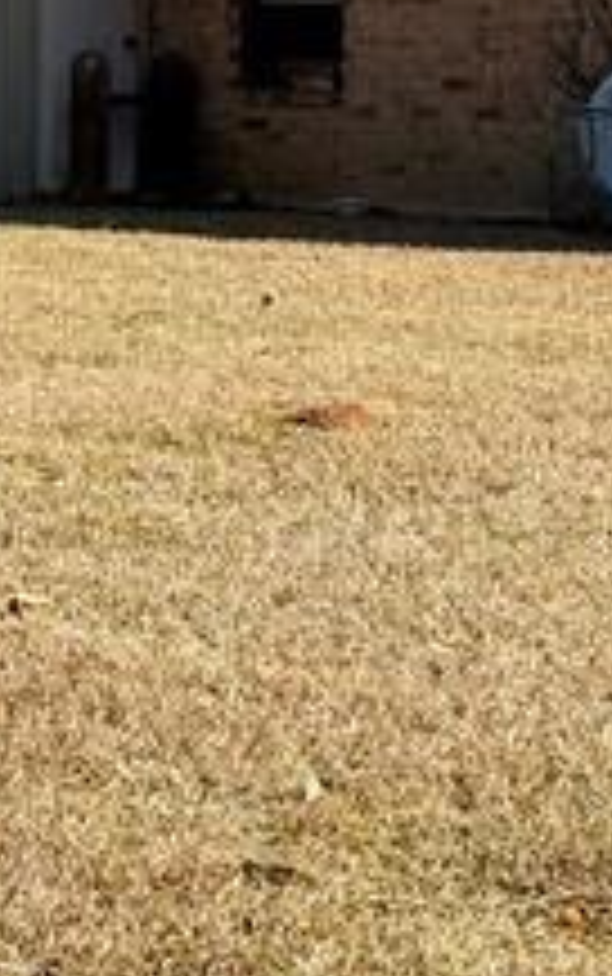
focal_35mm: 120
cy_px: 387
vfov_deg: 17.4
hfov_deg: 10.9
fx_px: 3196
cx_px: 297
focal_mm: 6.76
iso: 80
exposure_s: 1/2370
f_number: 1.78
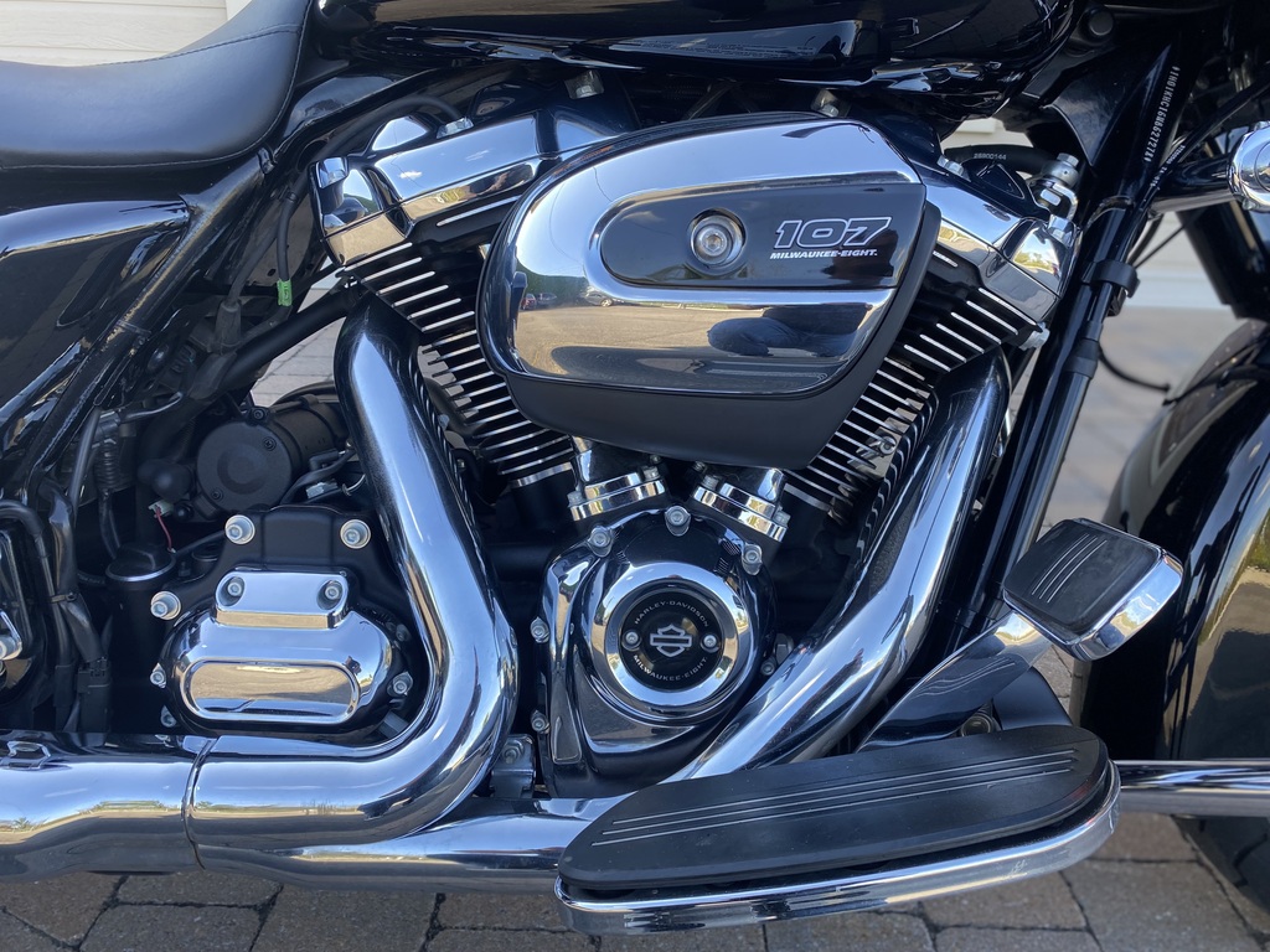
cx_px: 635
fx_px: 954
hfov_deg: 67.3
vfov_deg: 53.1
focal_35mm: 26
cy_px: 476
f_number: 1.8
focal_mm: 4.25
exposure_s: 1/225
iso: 32
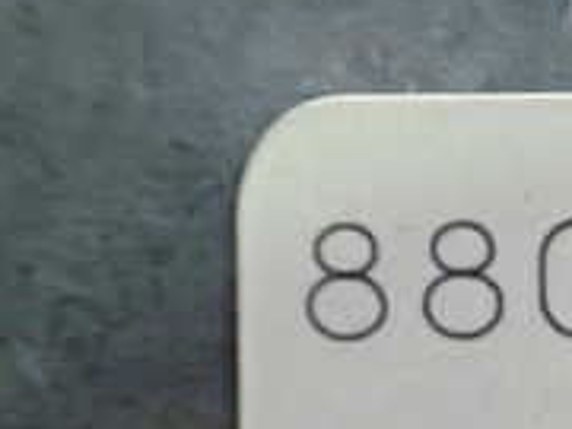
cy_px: 543
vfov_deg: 14.2
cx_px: 944
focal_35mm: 100
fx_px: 1652
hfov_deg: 17.1
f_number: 2.3
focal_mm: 5.4
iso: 640
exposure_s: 1/125
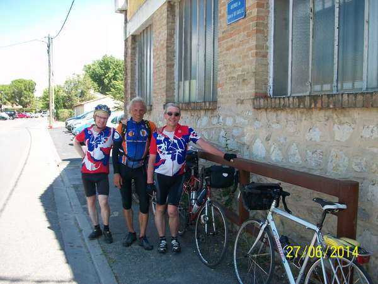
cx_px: 189
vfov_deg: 41.8
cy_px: 142
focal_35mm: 34
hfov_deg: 54.0
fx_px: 371
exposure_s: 1/320
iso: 80
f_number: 2.8
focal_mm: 5.7
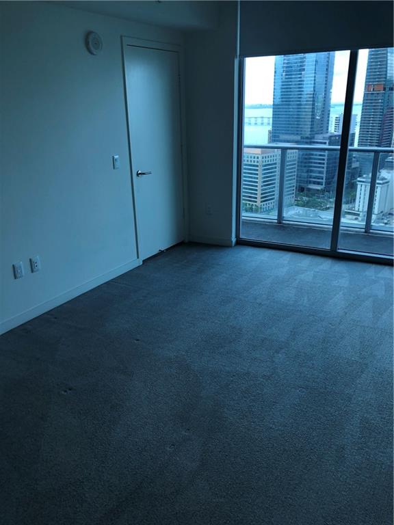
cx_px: 197
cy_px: 262
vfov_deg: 63.4
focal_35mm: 28
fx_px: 425
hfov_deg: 49.7
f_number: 1.8
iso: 40
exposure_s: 1/120
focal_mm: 3.99
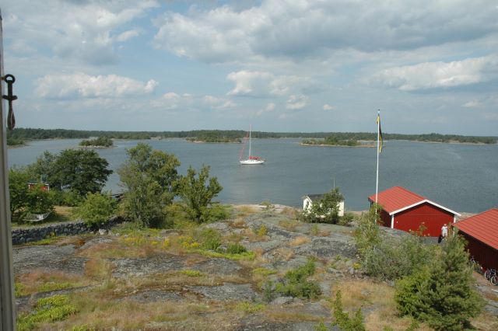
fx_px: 373
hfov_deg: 67.4
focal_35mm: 27
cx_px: 249
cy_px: 166
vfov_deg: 47.9
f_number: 11
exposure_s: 1/500
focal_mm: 18
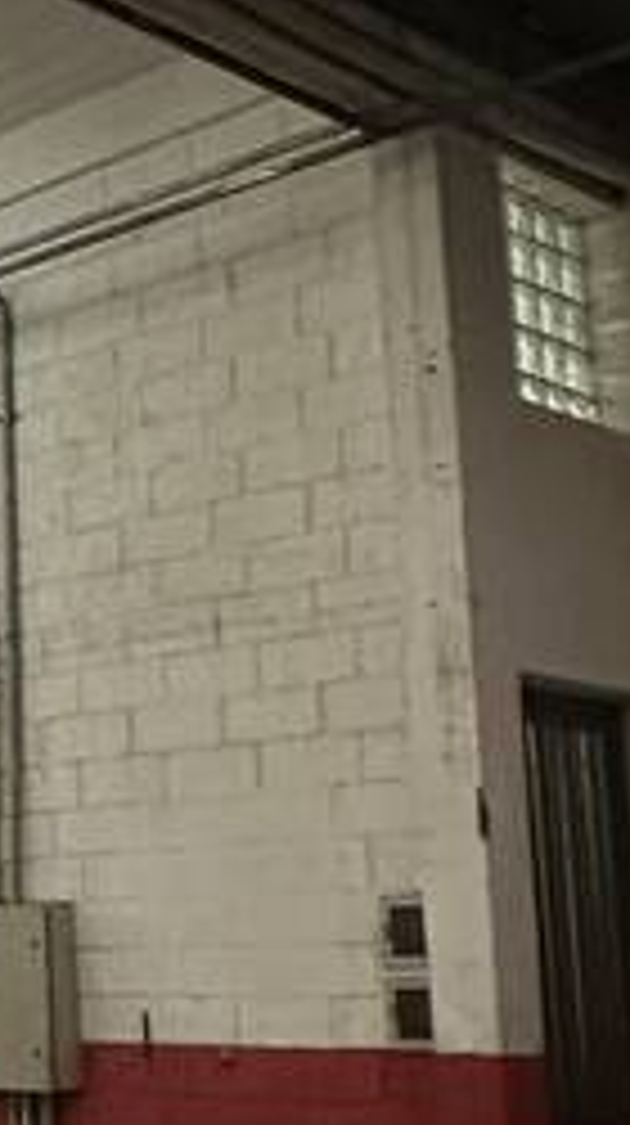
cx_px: -693
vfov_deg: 31.7
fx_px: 1967
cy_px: 734
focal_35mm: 66
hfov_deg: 14.5
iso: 800
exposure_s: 1/60
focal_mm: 2.22
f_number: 2.2
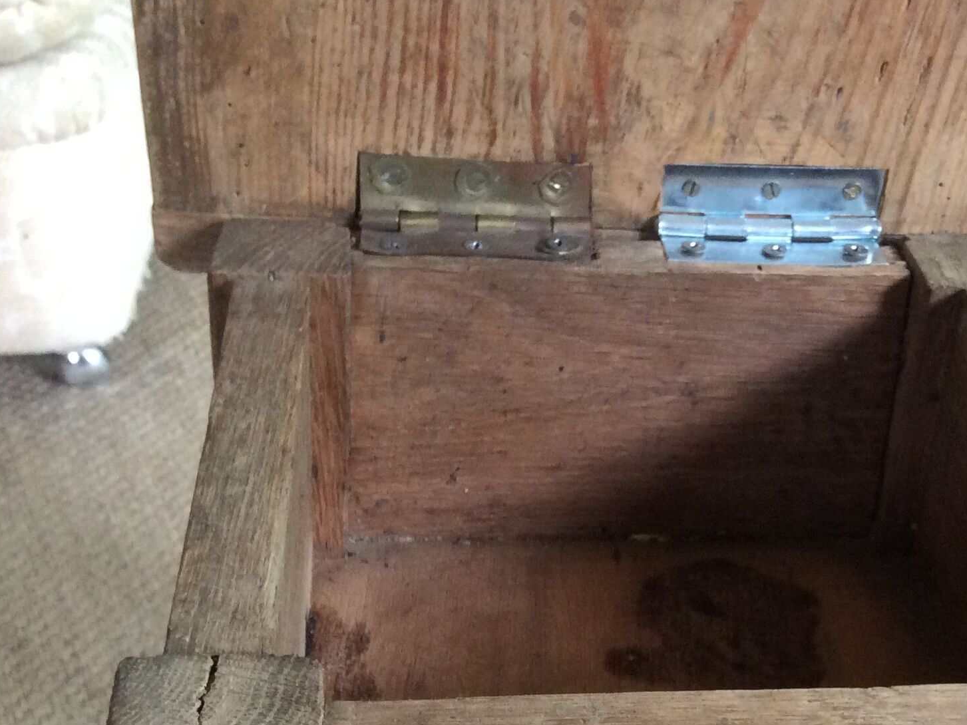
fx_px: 1592
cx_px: 652
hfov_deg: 33.5
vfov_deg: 25.1
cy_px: 606
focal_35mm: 57
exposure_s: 1/25
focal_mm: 3.3
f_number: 2.4
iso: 160
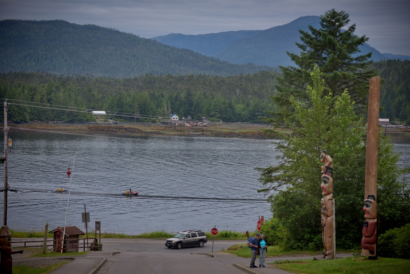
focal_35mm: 112
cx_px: 205
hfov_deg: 18.3
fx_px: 1276
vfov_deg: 12.2
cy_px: 137
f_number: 4.8
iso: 140
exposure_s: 1/250
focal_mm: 112
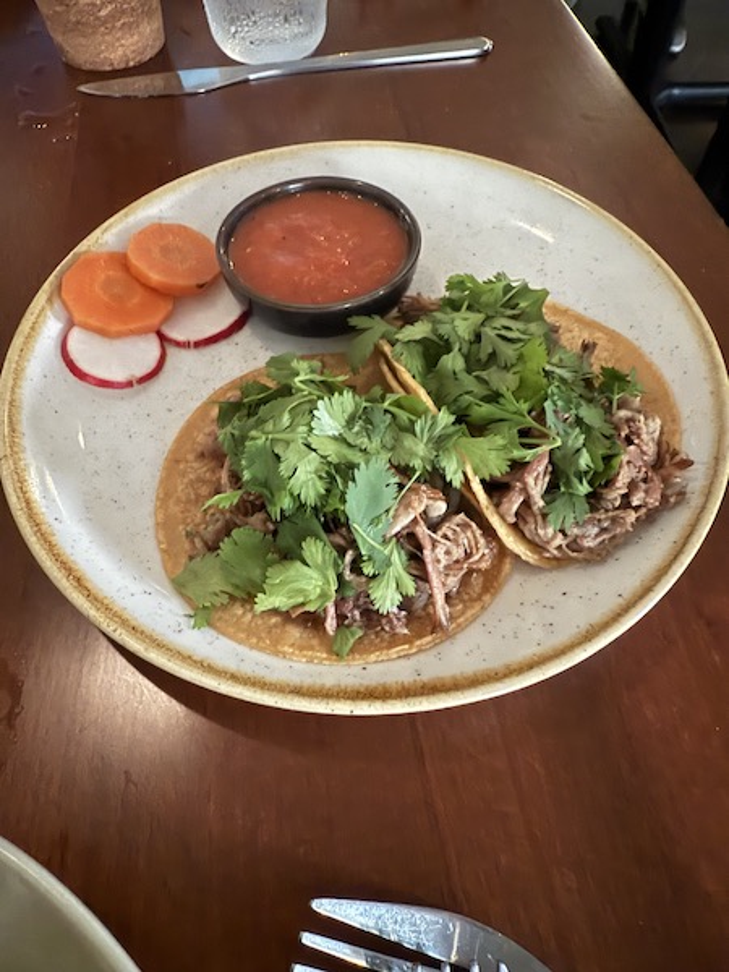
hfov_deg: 56.8
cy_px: 486
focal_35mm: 24
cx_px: 364
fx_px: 674
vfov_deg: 71.6
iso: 640
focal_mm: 2.22
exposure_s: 1/14
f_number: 2.2
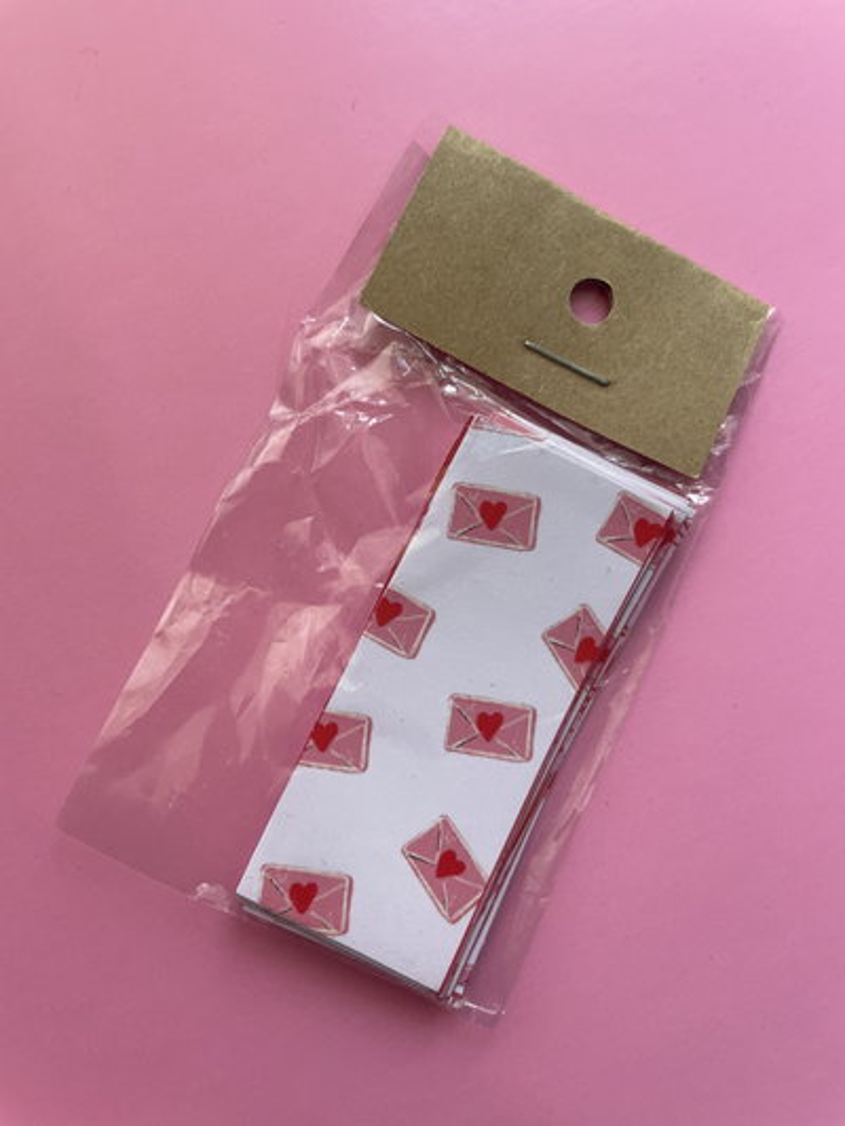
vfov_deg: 67.3
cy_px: 563
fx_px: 846
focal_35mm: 26
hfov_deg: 53.1
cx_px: 422
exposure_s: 1/121
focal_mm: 4.2
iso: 80
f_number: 1.6
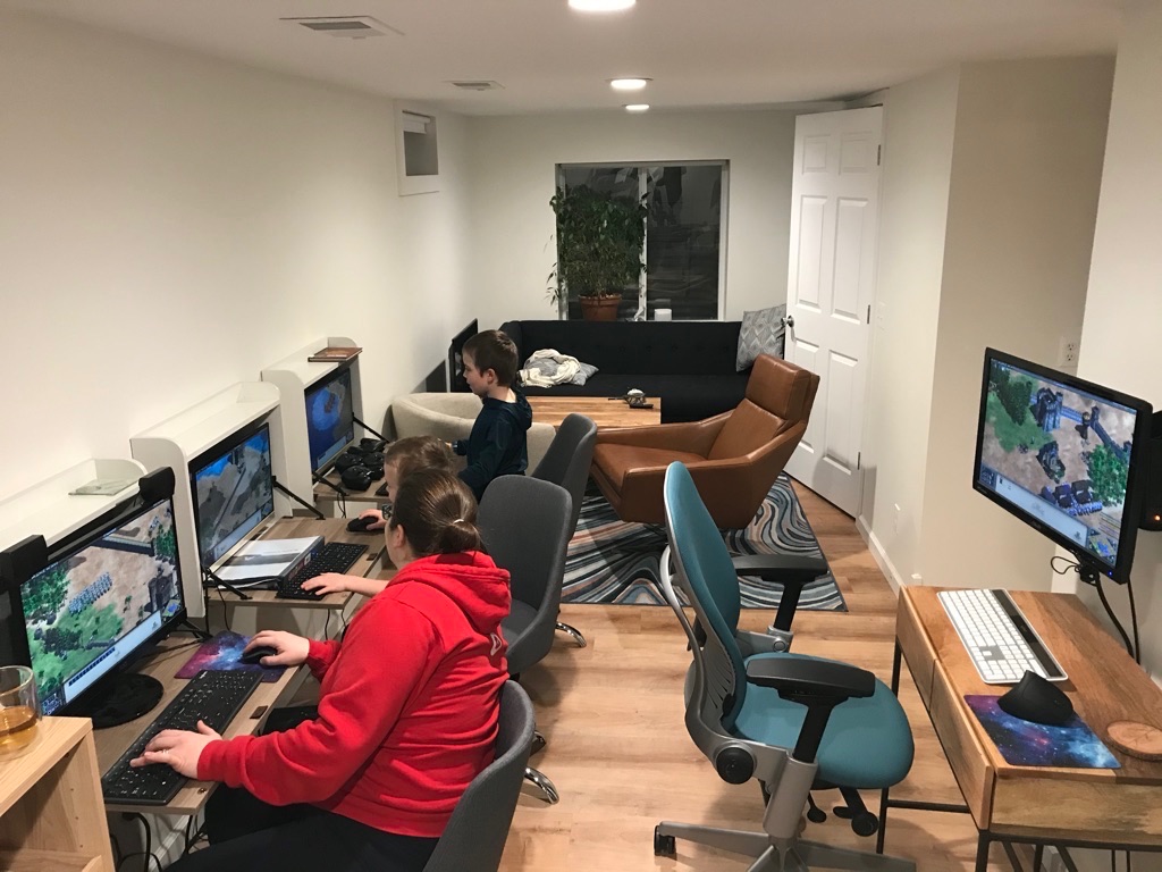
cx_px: 581
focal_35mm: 28
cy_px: 436
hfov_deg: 63.4
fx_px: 940
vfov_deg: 49.7
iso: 64
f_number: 1.8
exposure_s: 1/15
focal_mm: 3.99
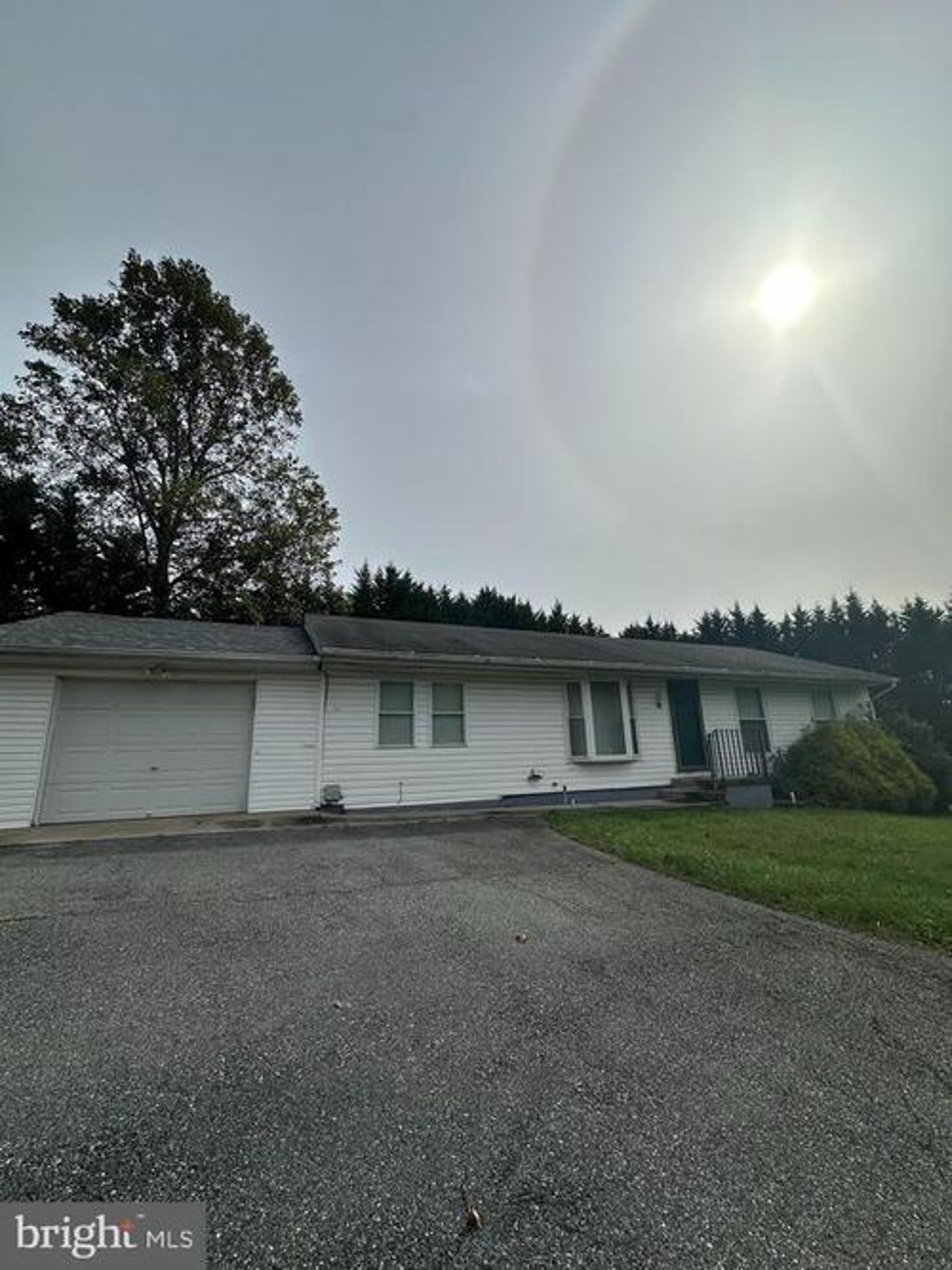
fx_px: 514
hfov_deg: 85.7
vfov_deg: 102.1
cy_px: 635
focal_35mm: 14
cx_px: 476
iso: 50
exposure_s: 1/5814
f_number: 2.2
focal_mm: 2.22
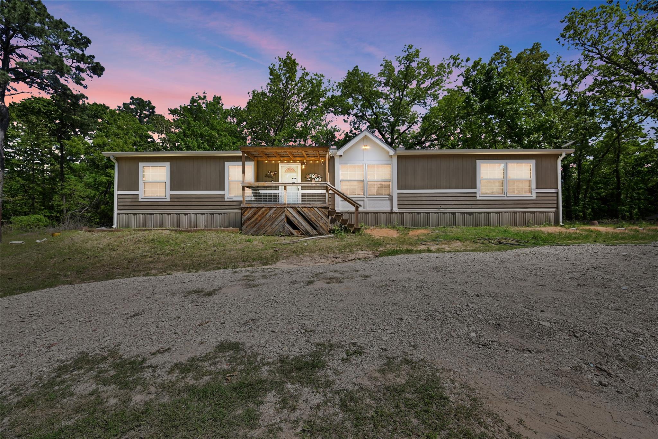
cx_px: 329
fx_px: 256
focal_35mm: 14
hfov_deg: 104.2
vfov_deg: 81.2
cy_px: 220
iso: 400
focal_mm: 14
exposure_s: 1/640
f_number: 8
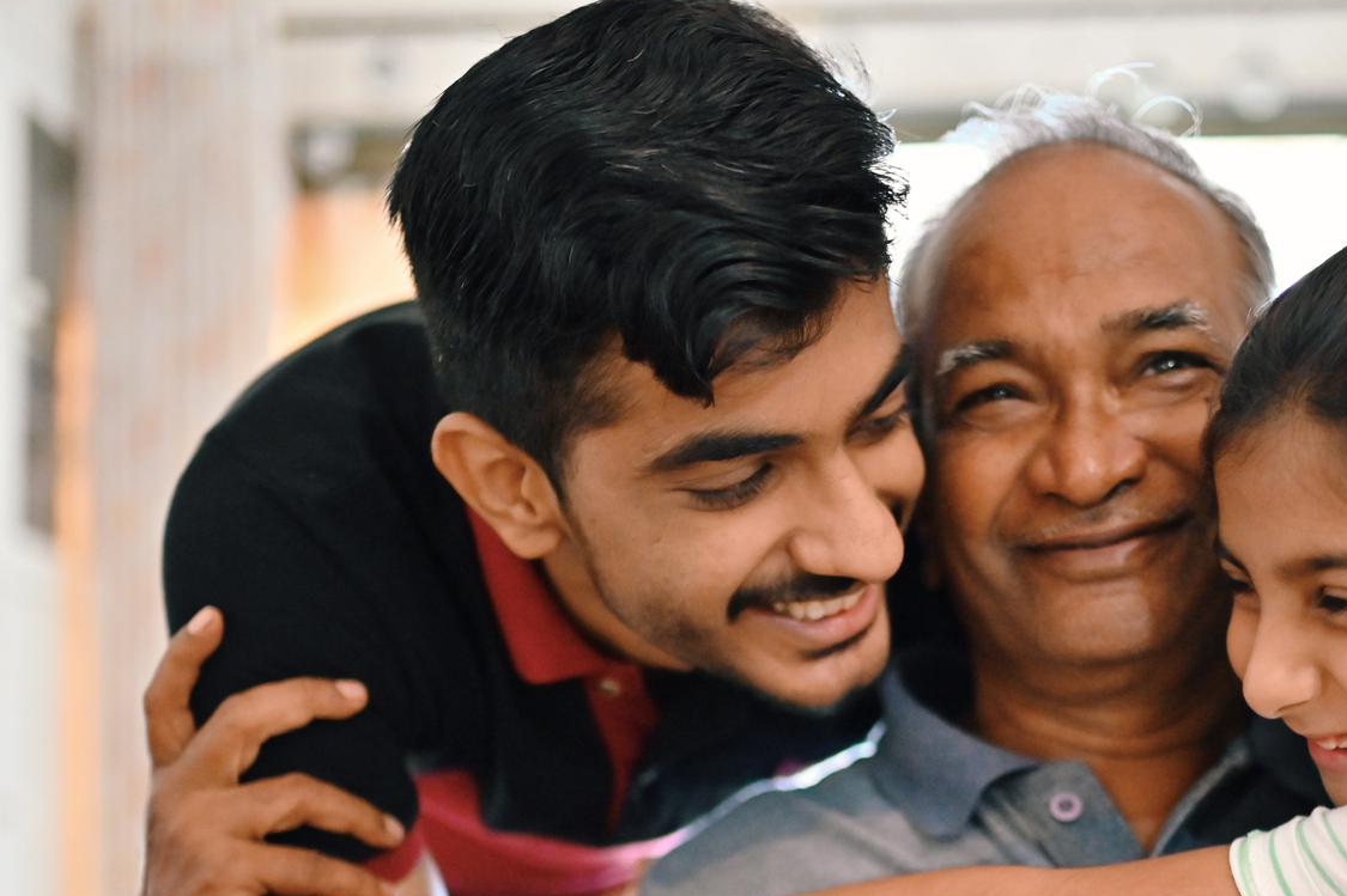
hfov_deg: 30.2
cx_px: 945
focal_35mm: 66
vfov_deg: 20.2
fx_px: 2468
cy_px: 797
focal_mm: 35
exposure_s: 1/250
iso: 2000
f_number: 1.4
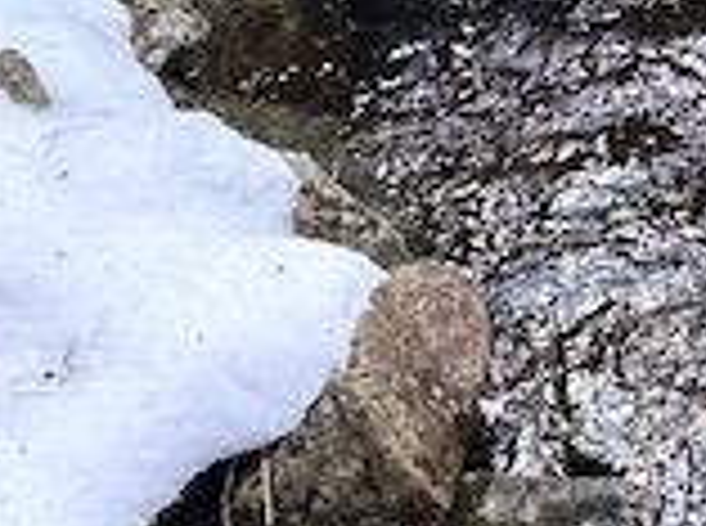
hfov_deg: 10.9
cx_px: 1255
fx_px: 3459
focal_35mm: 170
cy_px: -832
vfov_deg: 7.9
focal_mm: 5.7
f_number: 1.5
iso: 50
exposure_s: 1/303
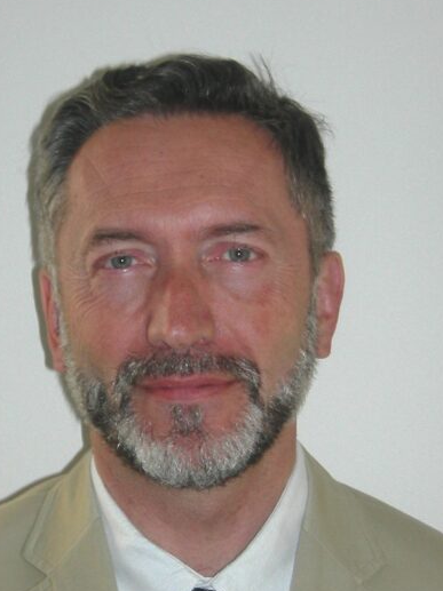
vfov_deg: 17.4
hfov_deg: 13.1
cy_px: 404
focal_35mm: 113
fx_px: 1931
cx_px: 190
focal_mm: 11.9
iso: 64
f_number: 3.3
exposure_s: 1/60.1
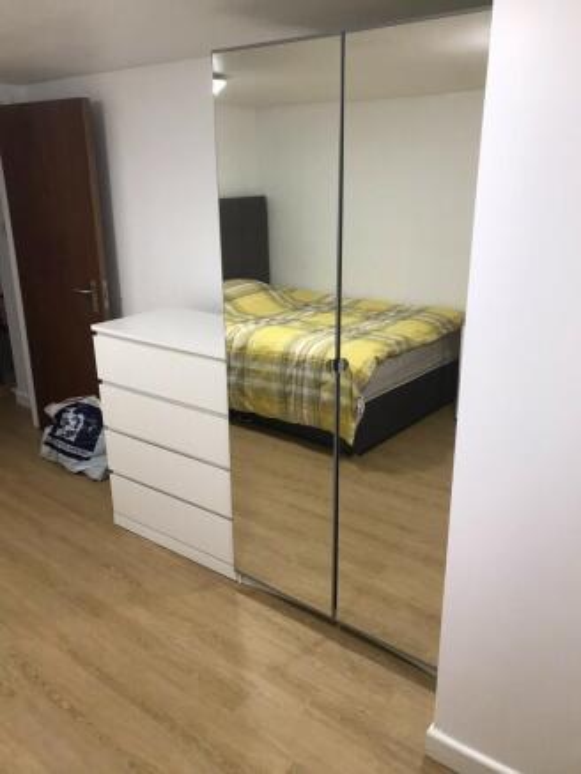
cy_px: 387
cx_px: 290
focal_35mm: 28
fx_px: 626
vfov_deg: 63.4
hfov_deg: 49.8
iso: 40
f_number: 1.8
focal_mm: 3.99
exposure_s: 1/20
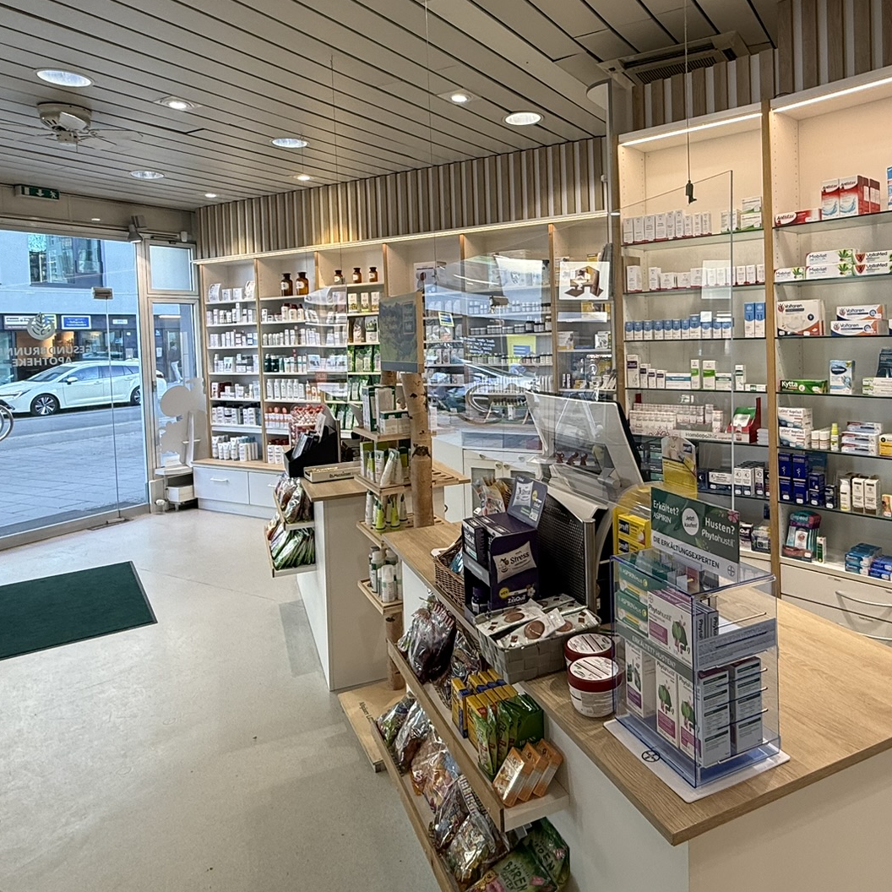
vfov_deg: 64.5
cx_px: 562
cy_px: 359
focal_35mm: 24
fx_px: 700
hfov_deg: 64.0
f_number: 2.2
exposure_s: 1/100
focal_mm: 2.22
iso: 80
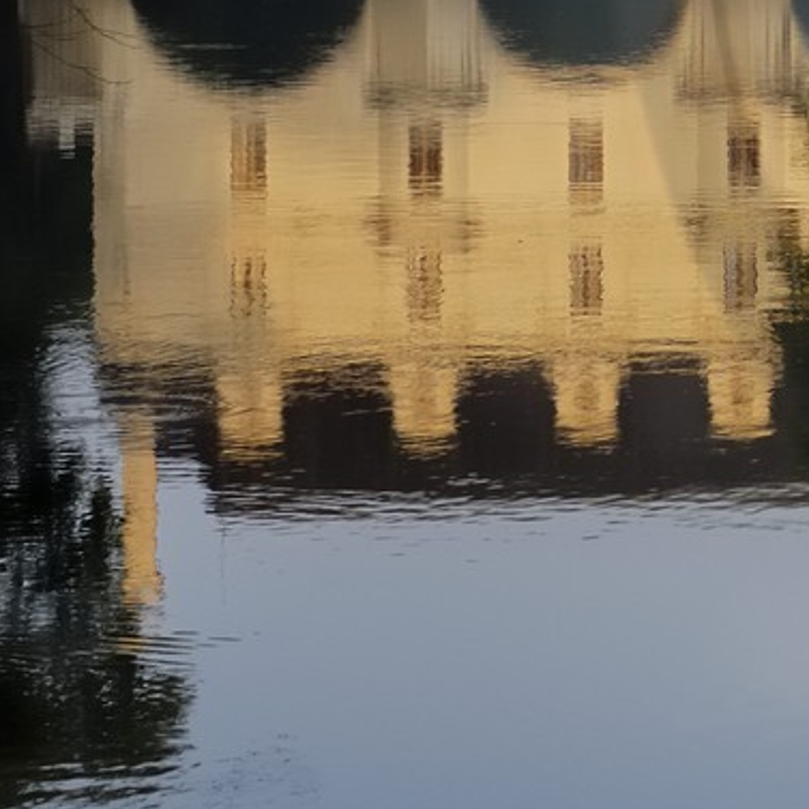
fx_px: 5711
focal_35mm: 216
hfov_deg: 7.8
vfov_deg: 8.0
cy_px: -105
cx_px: 1491
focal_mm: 40
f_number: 4.5
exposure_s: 1/160
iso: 100
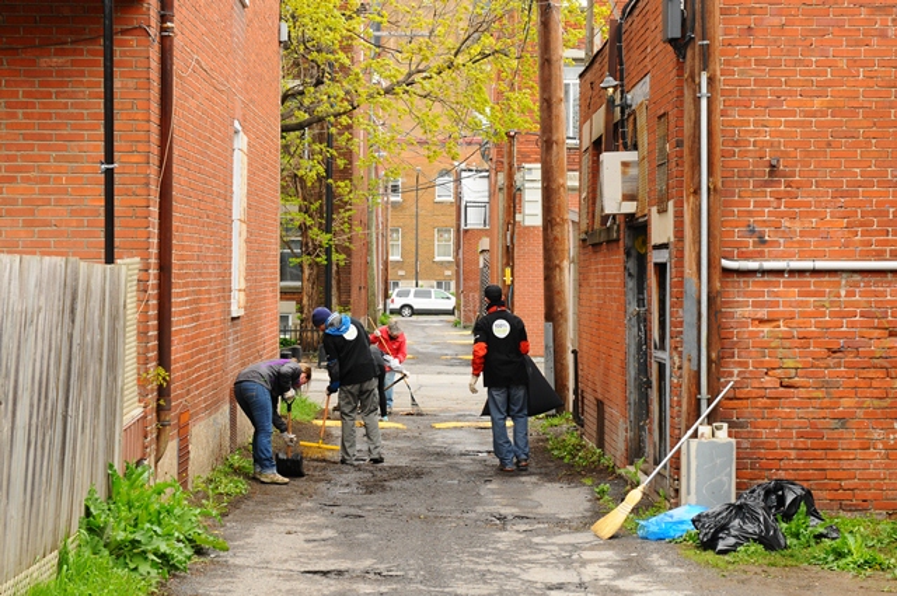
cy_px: 298
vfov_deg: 16.5
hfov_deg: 24.6
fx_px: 2053
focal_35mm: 82
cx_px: 448
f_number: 6.3
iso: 400
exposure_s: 1/200
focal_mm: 55
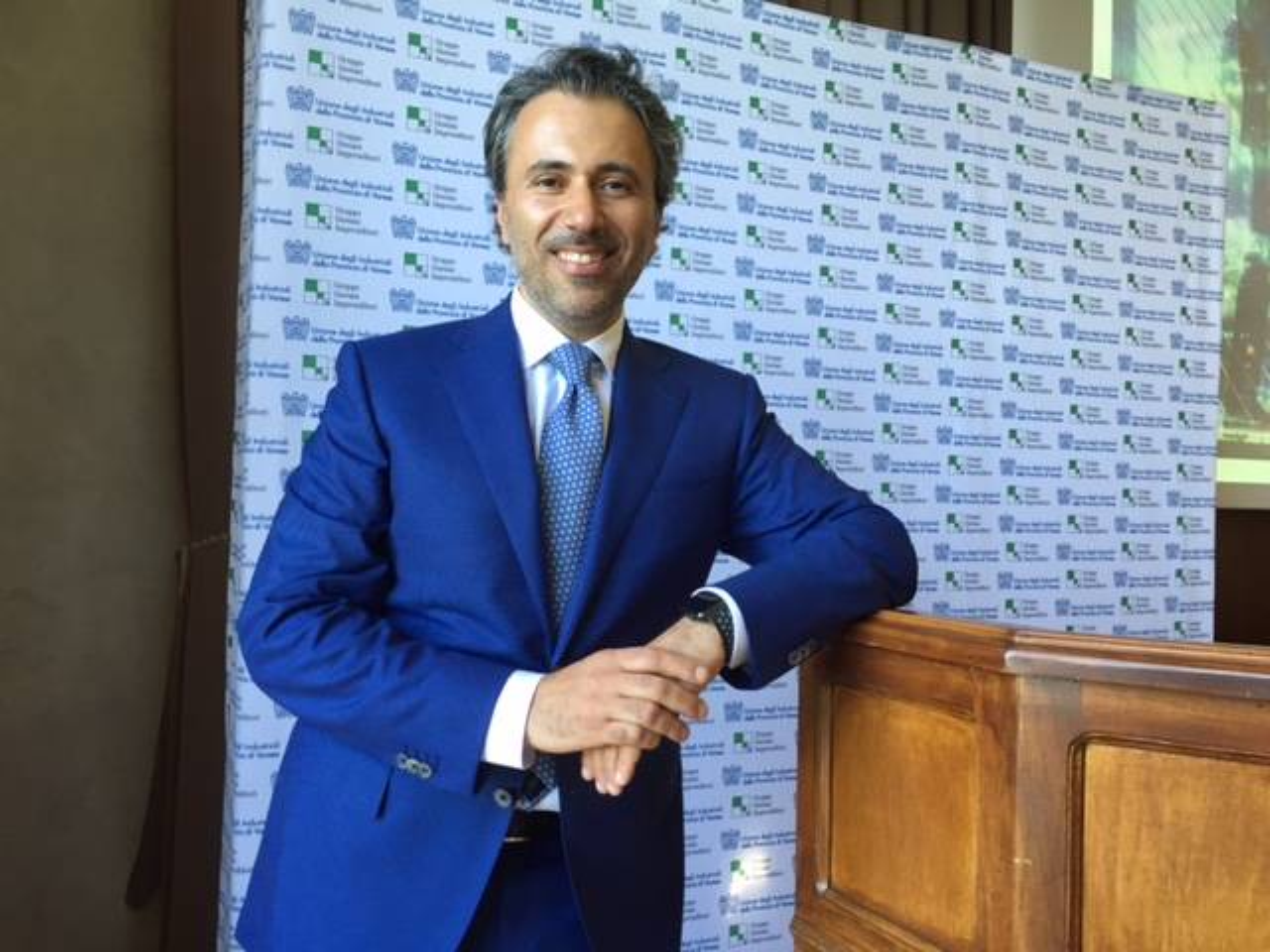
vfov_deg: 48.2
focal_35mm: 29
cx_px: 635
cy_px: 476
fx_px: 1064
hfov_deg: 61.7
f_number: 2.2
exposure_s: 1/33
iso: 64
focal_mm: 4.15
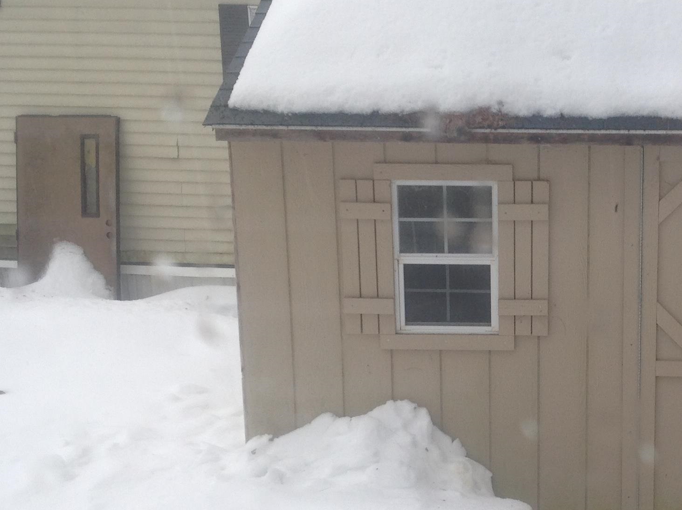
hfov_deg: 30.5
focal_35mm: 62
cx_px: 544
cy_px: 283
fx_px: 1220
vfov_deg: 23.6
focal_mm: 4.28
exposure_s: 1/373
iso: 50
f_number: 2.4
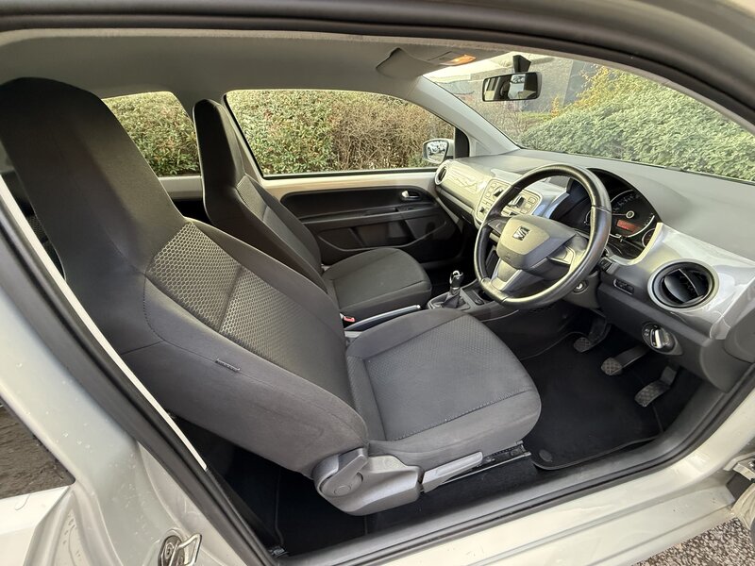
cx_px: 378
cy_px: 283
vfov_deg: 85.7
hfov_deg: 102.1
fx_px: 305
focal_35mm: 14
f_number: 2.2
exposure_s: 1/100
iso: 500
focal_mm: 2.22
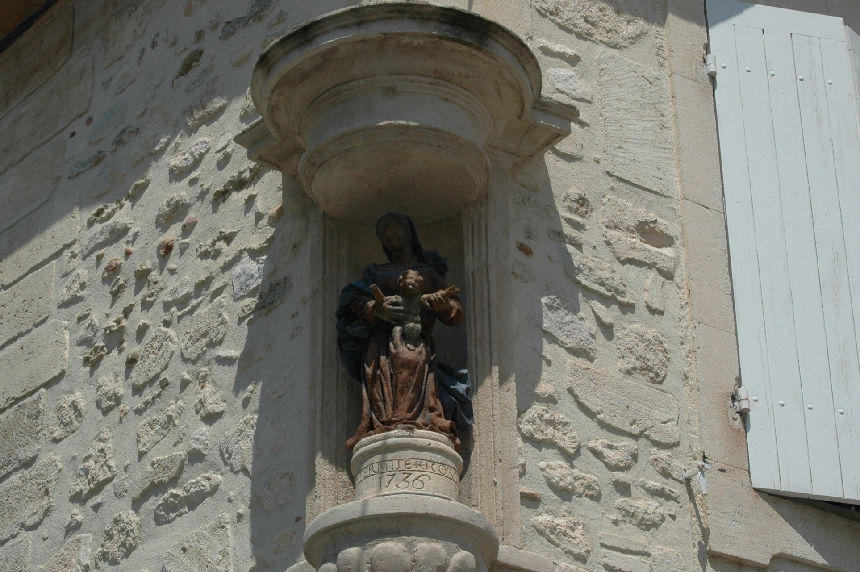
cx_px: 397
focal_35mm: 89
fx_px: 2124
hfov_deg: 22.9
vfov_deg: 15.3
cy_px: 267
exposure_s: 1/500
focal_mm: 38
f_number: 10
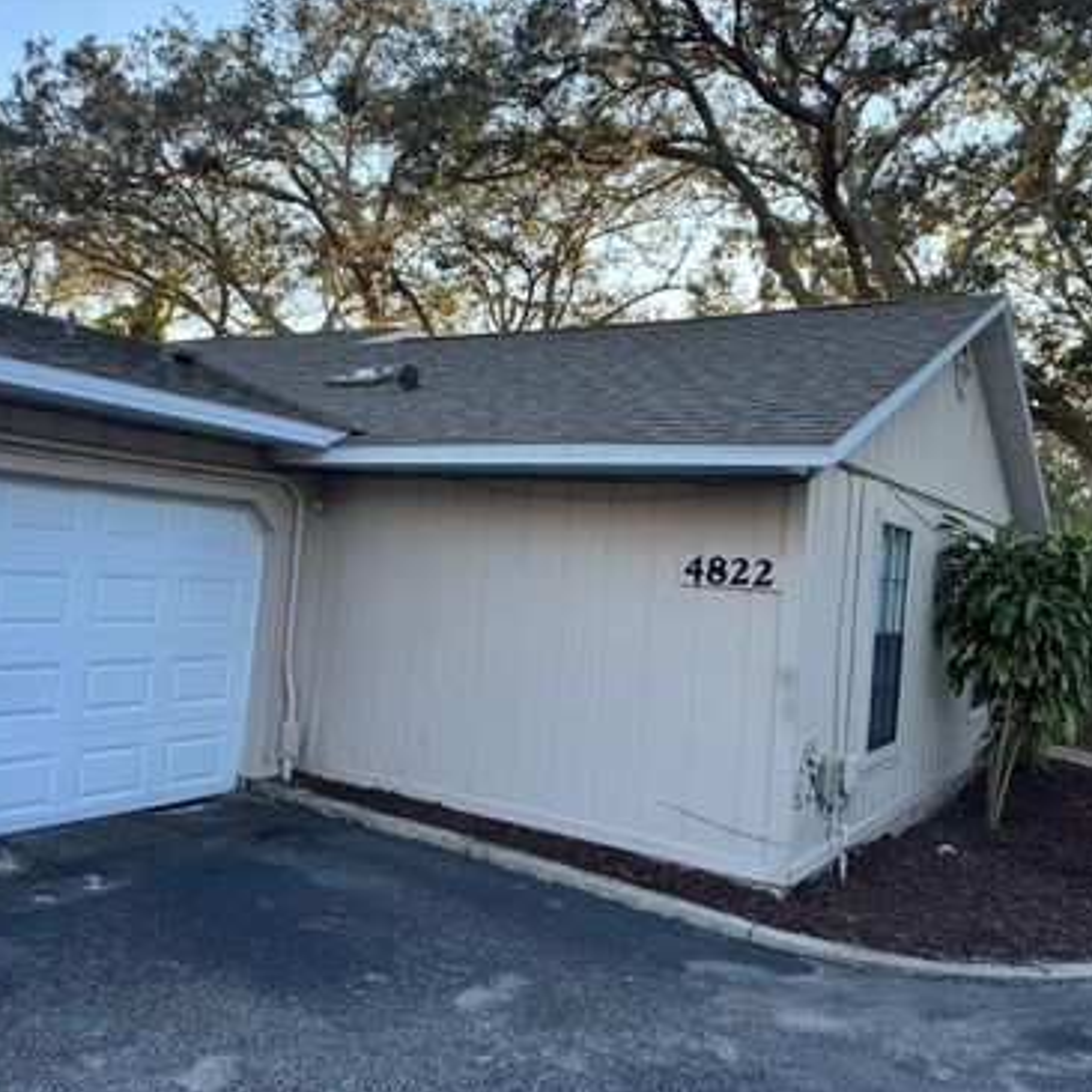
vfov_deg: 55.6
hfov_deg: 55.6
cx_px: 519
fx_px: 1035
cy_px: 542
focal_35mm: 29
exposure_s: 1/445
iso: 80
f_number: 1.78
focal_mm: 6.76
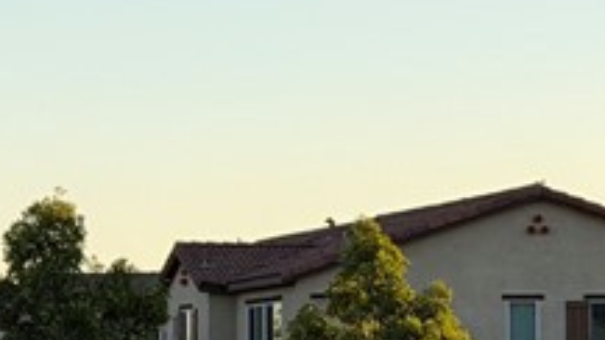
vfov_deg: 4.9
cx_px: -390
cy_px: 251
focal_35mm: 247
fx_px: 3962
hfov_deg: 8.5
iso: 64
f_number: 1.78
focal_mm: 6.76
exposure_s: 1/1838
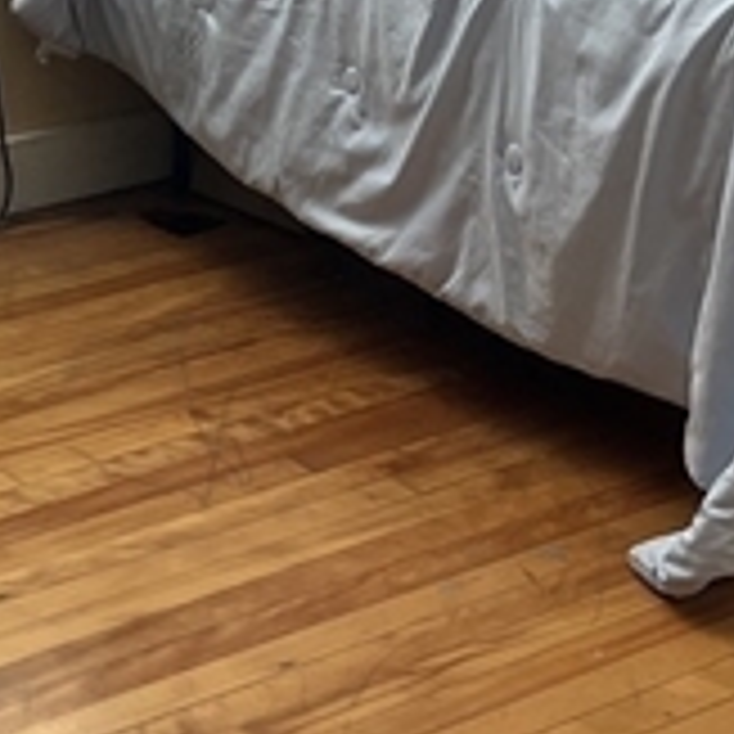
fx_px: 2591
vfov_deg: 16.0
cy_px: 104
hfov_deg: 16.1
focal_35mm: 108
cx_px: 306
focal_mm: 5.7
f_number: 1.5
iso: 80
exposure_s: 1/120
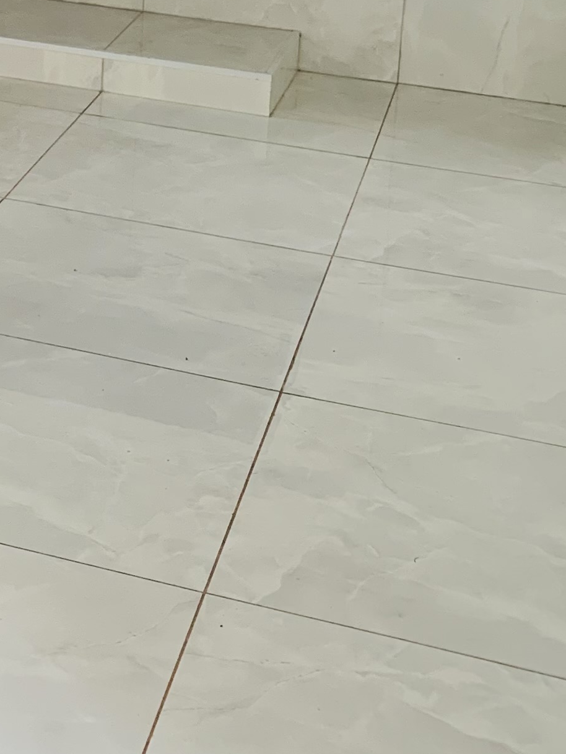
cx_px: -196
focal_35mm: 86
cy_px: -128
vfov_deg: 21.3
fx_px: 1875
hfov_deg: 16.1
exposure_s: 1/121
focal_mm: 4.25
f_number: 1.8
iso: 50
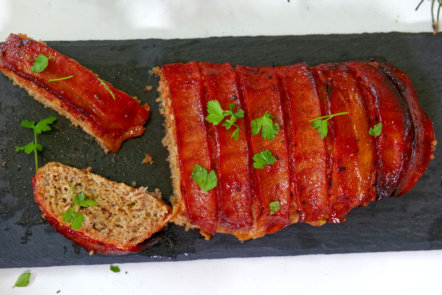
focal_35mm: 60
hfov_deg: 33.4
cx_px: 221
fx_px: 737
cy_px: 148
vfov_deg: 22.6
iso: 1000
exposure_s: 1/80
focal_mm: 60
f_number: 7.1
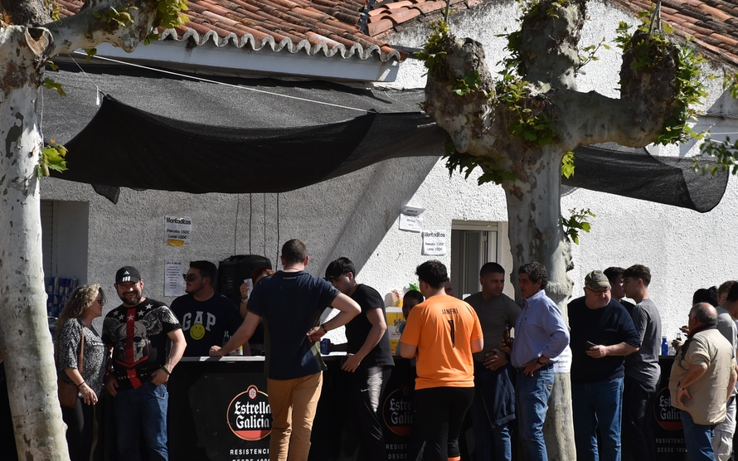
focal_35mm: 217
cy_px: 258
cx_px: 377
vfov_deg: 6.1
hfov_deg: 9.7
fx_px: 4358
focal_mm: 105
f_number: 7.1
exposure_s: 1/2000
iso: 400
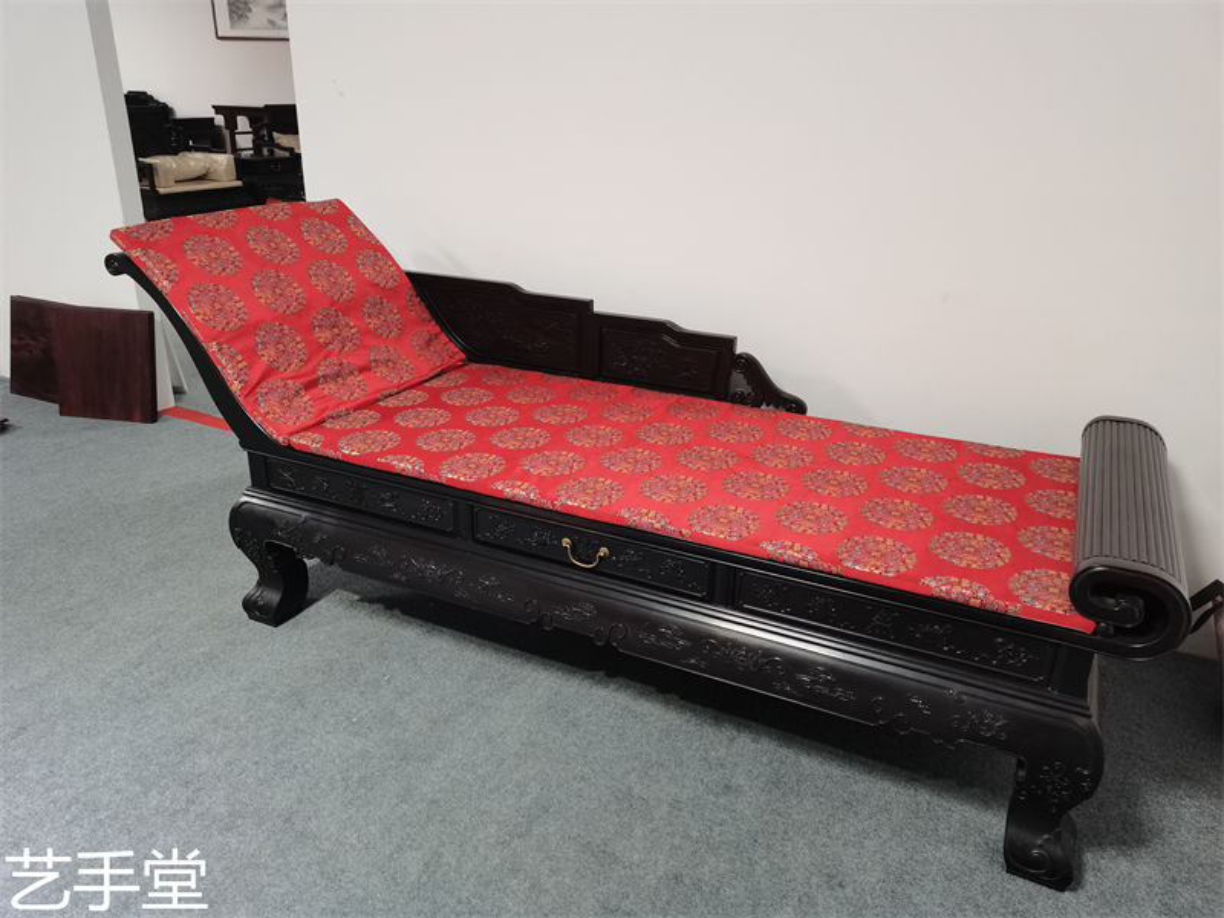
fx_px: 919
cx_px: 612
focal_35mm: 26
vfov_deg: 53.1
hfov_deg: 67.3
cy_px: 459
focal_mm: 5.58
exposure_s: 1/50
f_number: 1.8
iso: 400
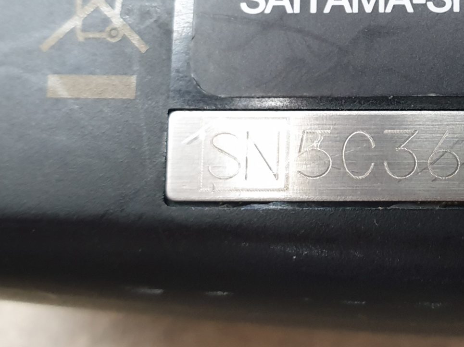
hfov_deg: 26.8
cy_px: 43
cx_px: 454
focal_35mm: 69
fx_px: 925
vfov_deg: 20.9
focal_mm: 4.3
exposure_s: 1/50
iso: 320
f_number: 2.4
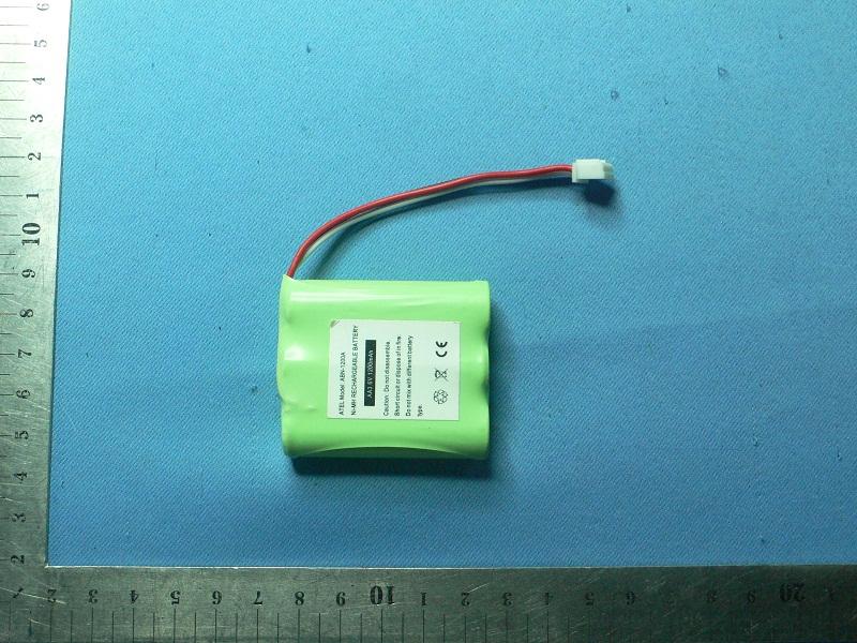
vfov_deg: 35.1
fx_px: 1015
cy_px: 322
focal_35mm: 41
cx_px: 428
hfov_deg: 45.8
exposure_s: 1/30
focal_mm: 7.5
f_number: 3.2
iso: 200
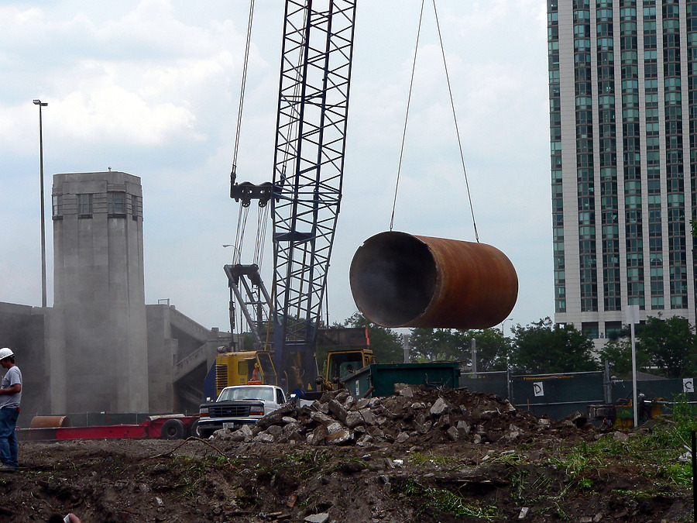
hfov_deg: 13.9
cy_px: 262
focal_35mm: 142
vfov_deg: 10.4
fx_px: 2859
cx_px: 348
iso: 80
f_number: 5.6
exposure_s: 1/500
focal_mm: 23.6
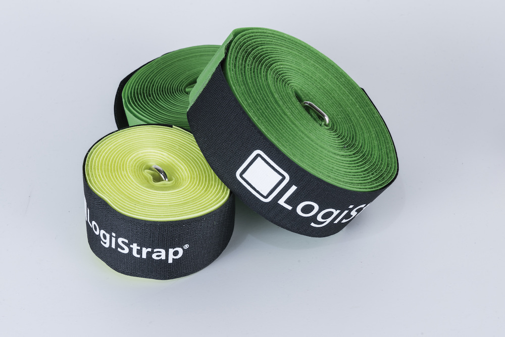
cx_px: 252
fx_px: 982
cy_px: 168
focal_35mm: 70
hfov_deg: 28.8
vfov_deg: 19.5
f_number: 16
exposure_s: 1/6
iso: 200
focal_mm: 70
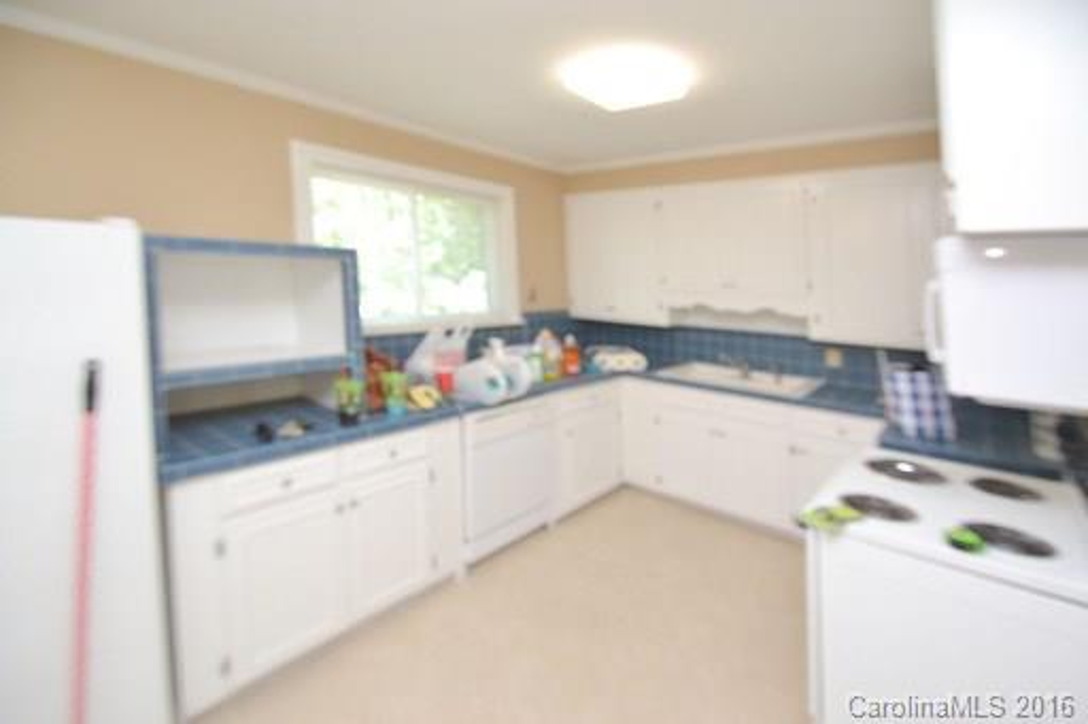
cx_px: 544
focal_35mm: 15
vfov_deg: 77.3
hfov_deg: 100.4
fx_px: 453
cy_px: 362
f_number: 3.5
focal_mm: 10
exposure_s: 1/60
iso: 450
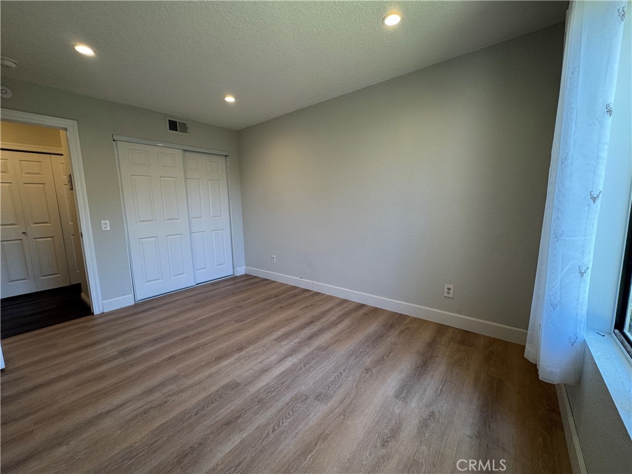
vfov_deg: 85.7
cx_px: 316
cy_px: 237
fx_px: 256
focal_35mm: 14
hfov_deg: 102.1
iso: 100
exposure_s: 1/120
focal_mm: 2.22
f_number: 2.2
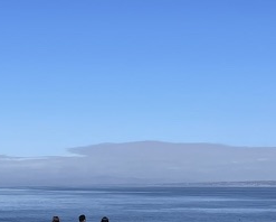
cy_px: 188
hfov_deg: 18.2
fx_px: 858
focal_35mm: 105
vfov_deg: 14.6
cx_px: 74
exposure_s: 1/5556
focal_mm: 4.2
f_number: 1.6
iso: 32
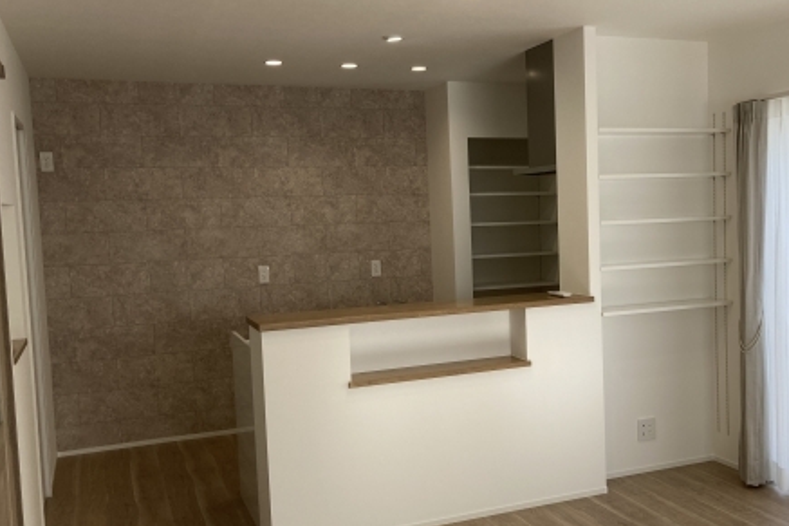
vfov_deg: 33.4
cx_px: 529
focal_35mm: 40
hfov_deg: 47.6
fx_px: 876
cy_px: 280
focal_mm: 4
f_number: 1.8
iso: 32
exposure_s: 1/120
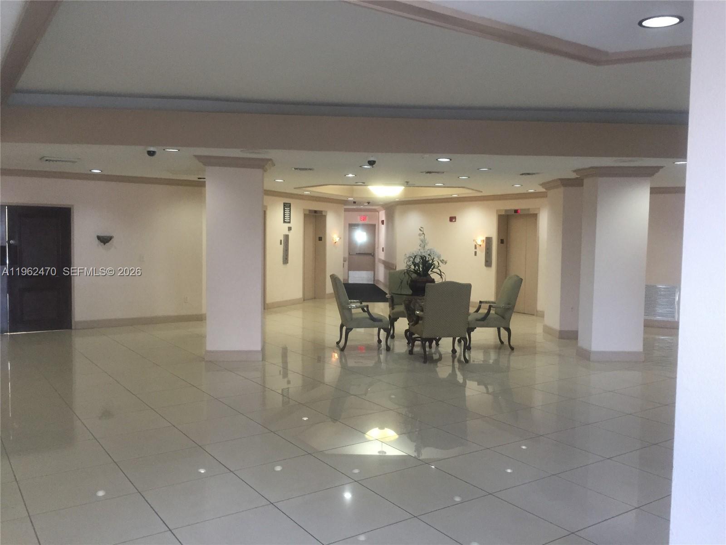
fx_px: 608
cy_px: 272
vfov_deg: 48.2
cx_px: 363
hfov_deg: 61.7
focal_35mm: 29
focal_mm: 4.15
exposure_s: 1/30
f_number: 2.2
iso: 160
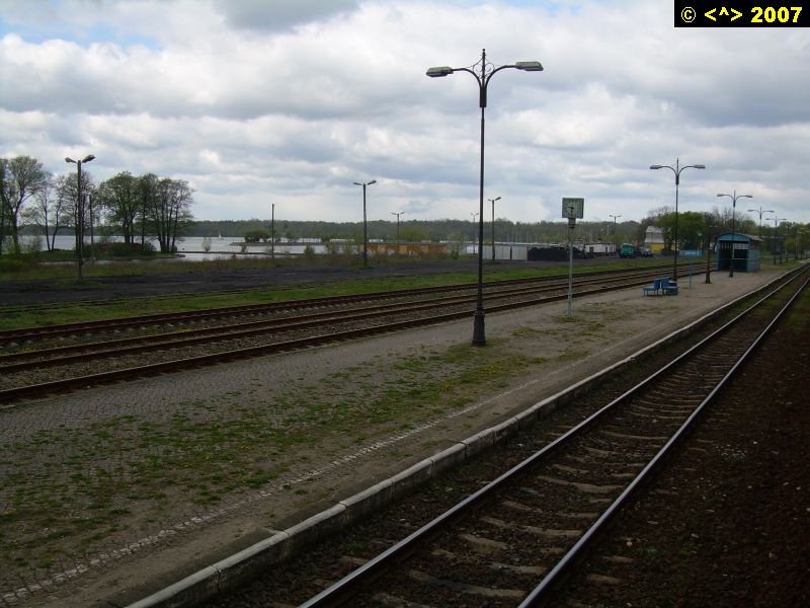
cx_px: 405
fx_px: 889
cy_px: 304
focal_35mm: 38
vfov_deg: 37.7
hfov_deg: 49.0
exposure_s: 1/386
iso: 50
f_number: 4.6
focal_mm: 6.3
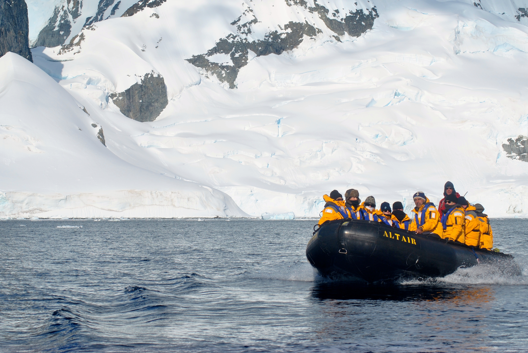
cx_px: 263
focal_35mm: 114
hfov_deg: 17.9
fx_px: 1674
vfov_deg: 12.1
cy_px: 162
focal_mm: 70
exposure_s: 1/500
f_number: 11
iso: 100
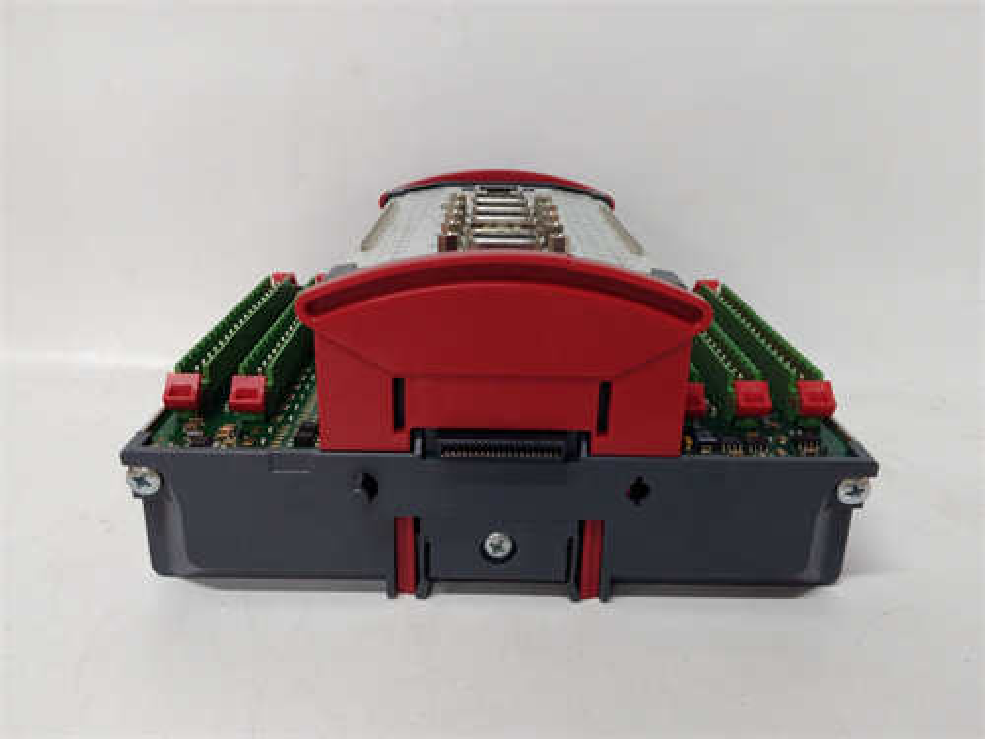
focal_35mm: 27
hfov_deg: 65.3
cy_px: 370
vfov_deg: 51.4
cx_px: 492
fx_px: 768
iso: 238
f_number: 2
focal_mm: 3.79
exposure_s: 1/33
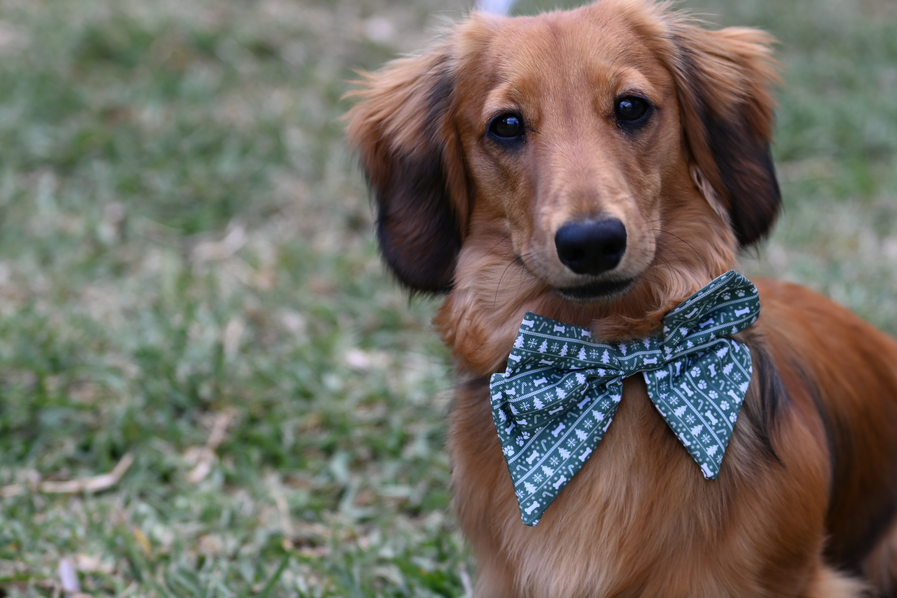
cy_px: 320
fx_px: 3289
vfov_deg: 10.4
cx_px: 653
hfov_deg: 15.5
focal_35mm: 132
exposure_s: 1/500
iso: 100
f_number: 2.5
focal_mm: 50
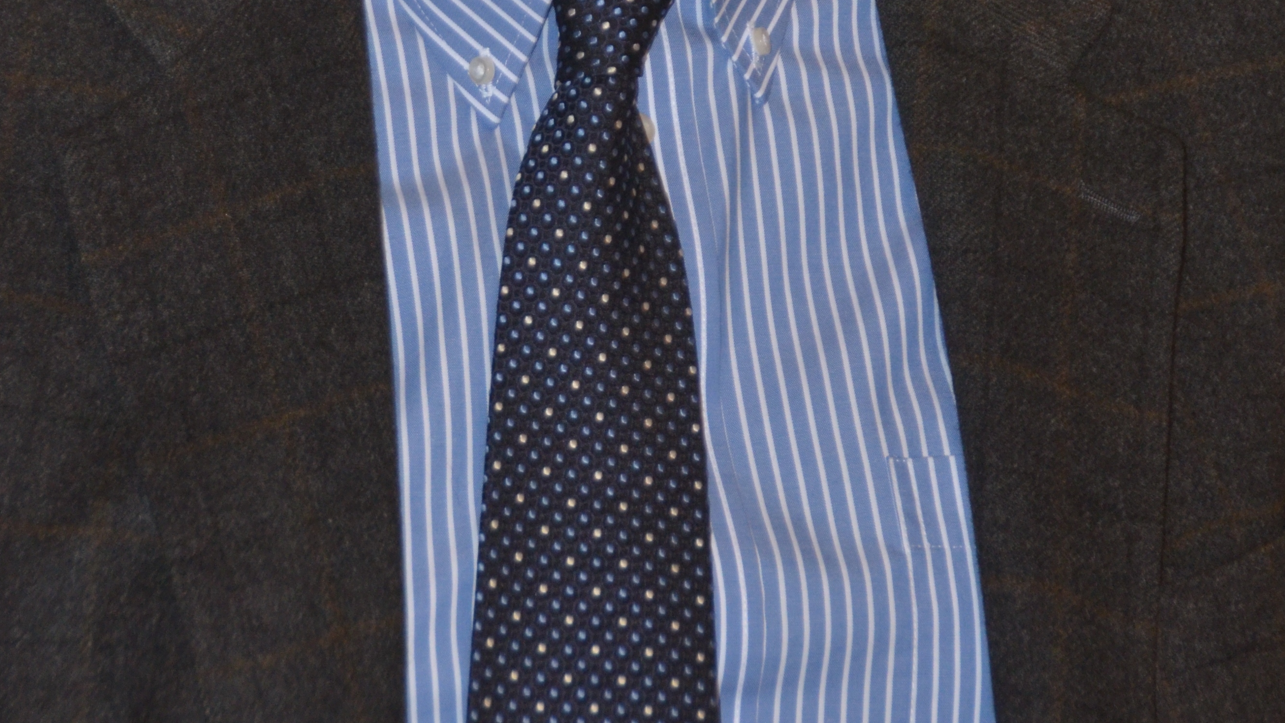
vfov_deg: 4.0
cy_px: -180
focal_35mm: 306
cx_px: 689
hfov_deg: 7.1
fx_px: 10426
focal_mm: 105
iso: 800
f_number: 5.3
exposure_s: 1/60
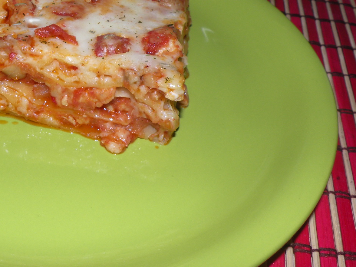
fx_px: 463
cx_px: 99
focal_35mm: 45
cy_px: 93
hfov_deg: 41.1
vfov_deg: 32.0
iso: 64
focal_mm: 4.7
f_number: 2.8
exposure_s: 1/60
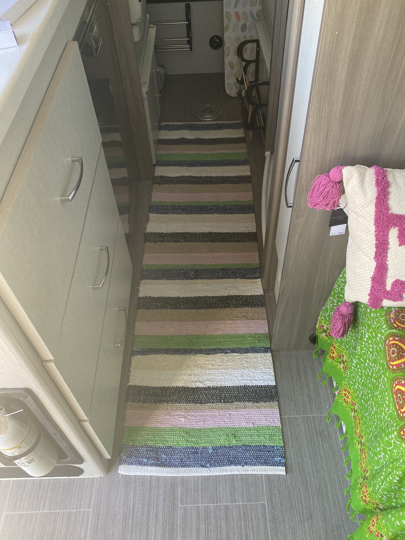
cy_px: 278
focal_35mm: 27
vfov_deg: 65.3
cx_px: 208
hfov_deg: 51.3
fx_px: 421
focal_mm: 4.25
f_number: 1.8
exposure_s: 1/121
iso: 100
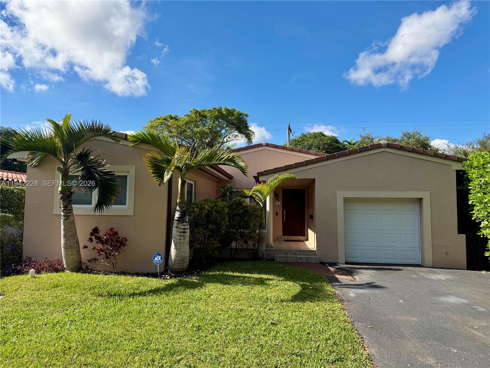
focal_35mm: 24
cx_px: 245
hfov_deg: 71.6
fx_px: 340
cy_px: 184
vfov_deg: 56.8
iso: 100
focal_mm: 6.76
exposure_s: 1/4167
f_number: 1.78
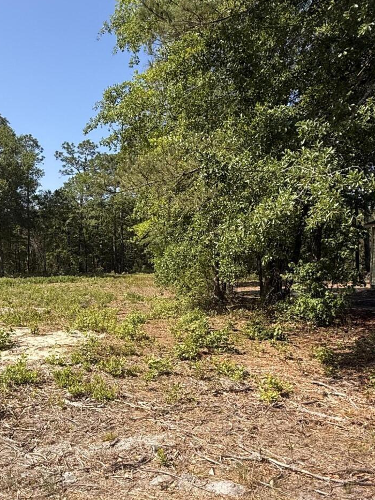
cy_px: 308
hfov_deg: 45.0
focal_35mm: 30
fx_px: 433
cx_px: 88
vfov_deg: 59.3
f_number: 2.2
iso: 50
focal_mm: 2.22
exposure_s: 1/1431
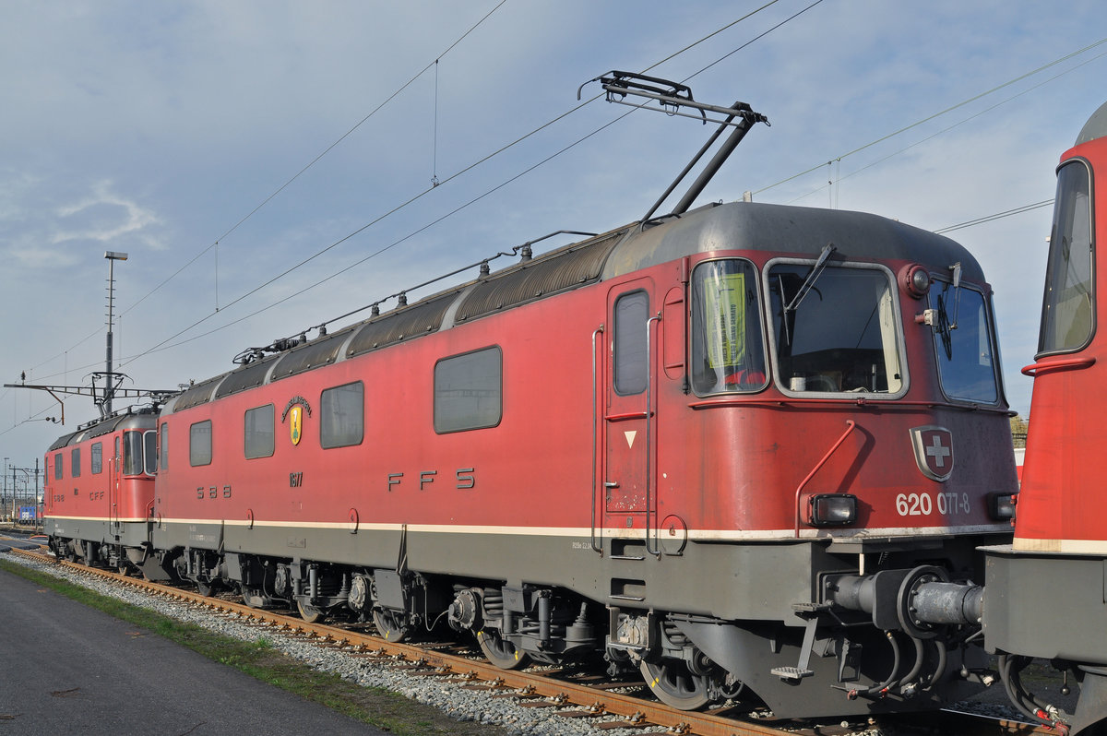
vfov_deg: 36.8
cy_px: 368
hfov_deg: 53.2
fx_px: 1106
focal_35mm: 36
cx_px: 554
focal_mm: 24
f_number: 13
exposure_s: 1/250
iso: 250
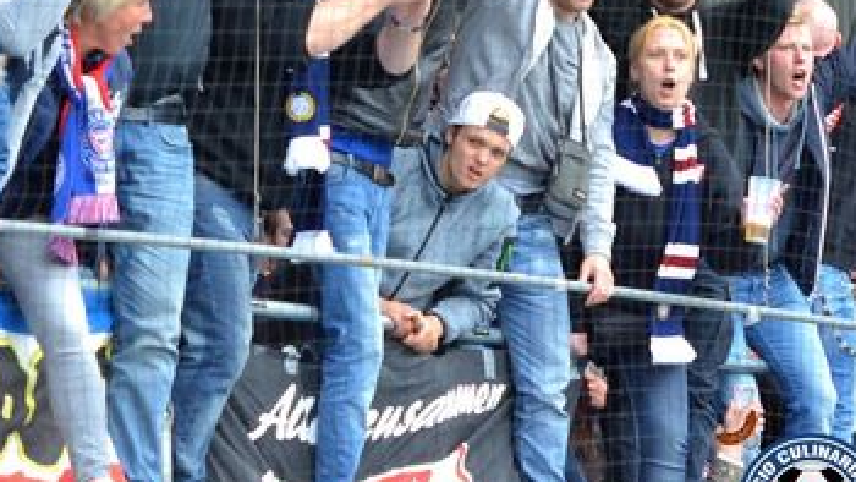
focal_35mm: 179
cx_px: 247
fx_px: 4064
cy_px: 159
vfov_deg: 6.8
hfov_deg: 12.0
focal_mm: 70
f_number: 3.5
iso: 800
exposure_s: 1/1000
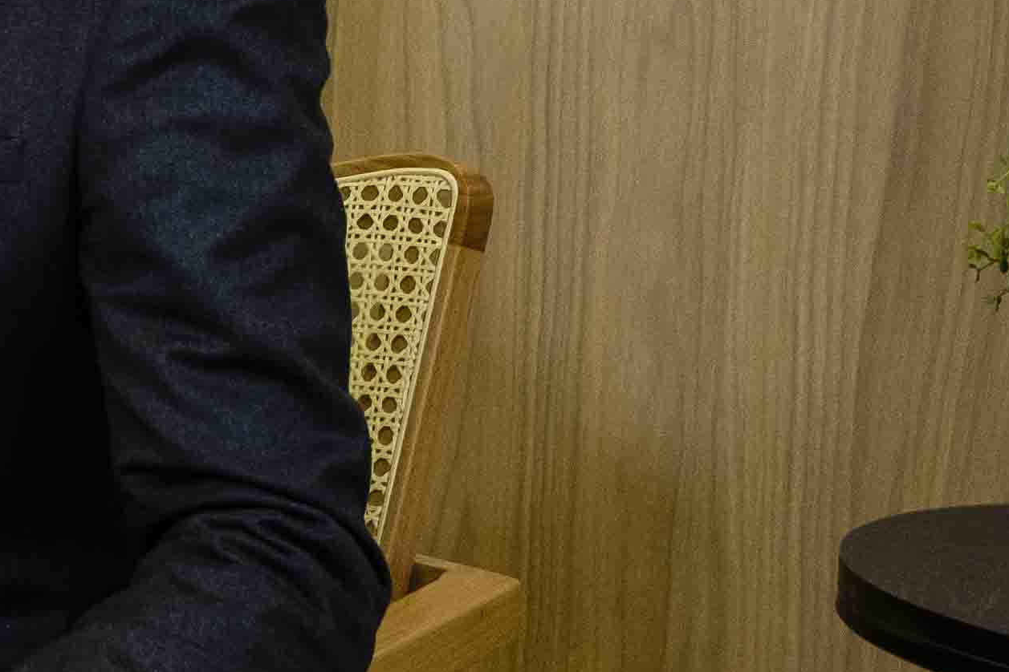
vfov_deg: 8.2
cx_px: -785
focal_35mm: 167
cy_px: -76
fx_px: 4680
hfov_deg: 11.5
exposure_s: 1/125
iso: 1000
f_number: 5
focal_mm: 23
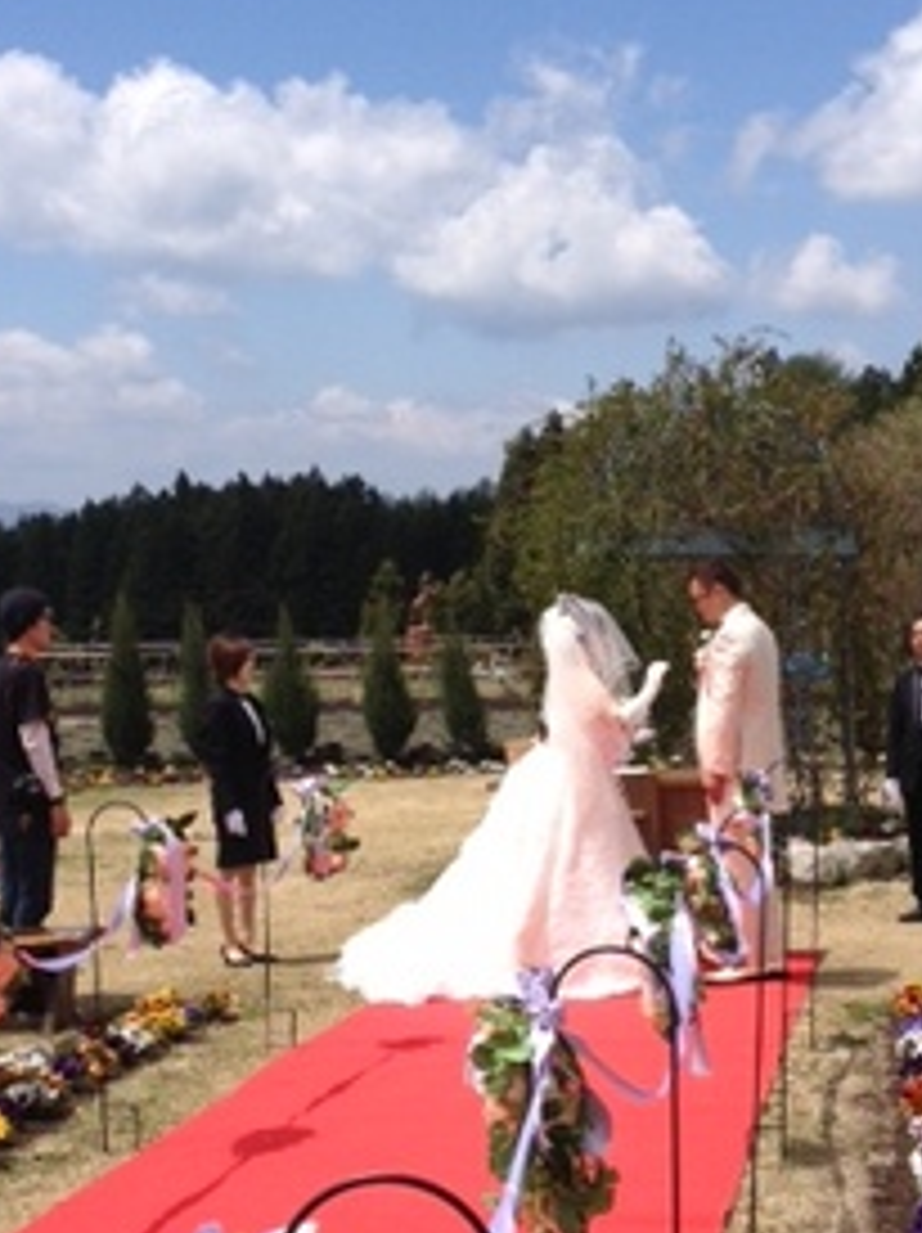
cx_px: 542
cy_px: 758
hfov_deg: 21.6
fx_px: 2419
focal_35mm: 68
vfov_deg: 28.5
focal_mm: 4.28
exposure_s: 1/2404
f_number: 2.4
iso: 50
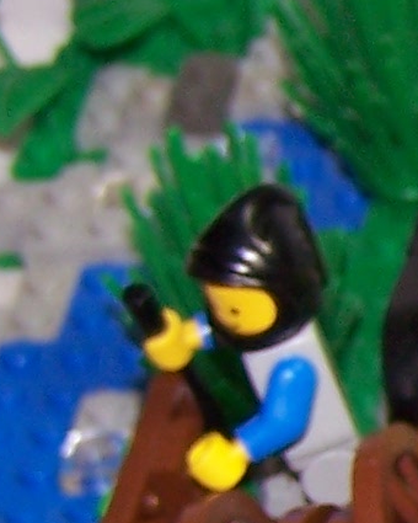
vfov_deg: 8.5
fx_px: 3479
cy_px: 500
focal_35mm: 225
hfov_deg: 6.4
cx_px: 1154
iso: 80
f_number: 2.8
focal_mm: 6.3
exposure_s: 1/60
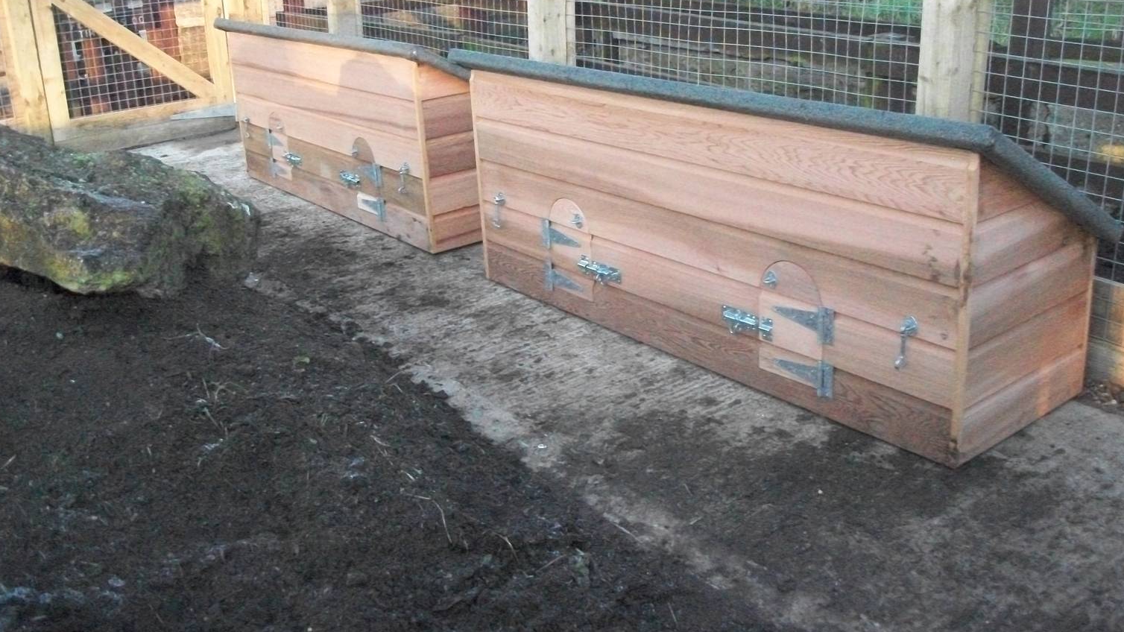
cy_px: 235
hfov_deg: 54.0
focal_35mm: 37
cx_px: 555
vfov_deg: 31.8
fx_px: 1103
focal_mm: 5.7
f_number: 2.9
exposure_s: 1/320
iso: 800
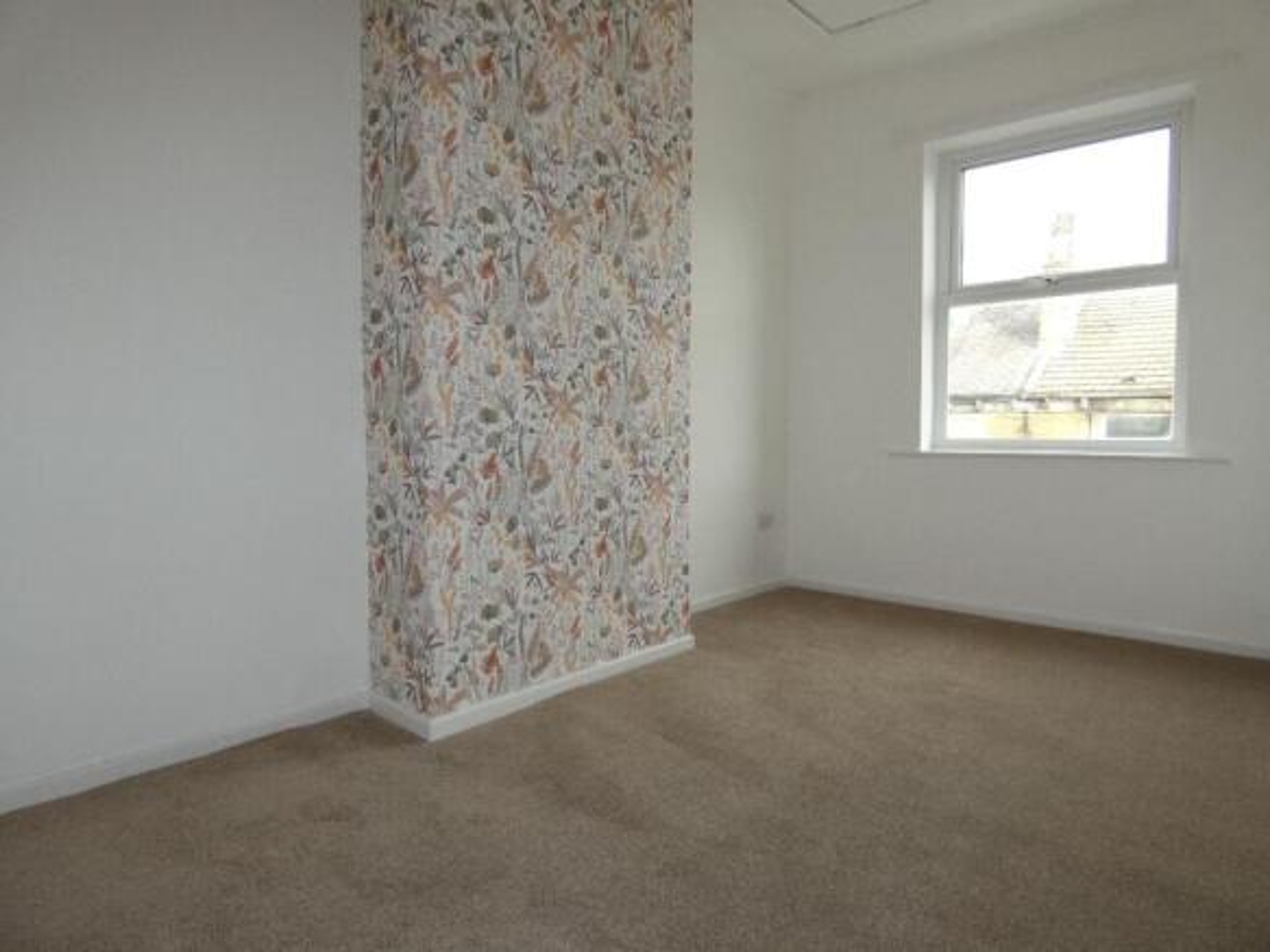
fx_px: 734
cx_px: 635
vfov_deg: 66.0
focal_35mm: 20
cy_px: 476
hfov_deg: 81.8
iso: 125
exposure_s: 1/60
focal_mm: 3.6
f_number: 2.8
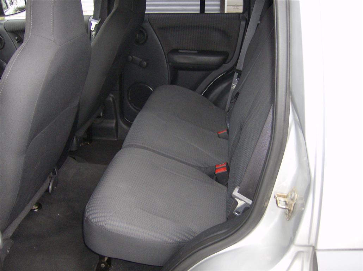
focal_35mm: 36
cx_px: 182
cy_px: 136
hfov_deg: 51.4
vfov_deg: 39.5
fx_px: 377
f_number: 2.8
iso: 200
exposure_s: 1/60
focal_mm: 6
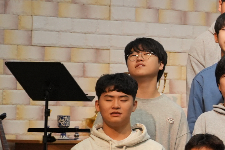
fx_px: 1644
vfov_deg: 5.2
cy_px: 38
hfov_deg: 7.4
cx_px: 515
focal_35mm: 263
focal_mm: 51
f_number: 4
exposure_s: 1/160
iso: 1250
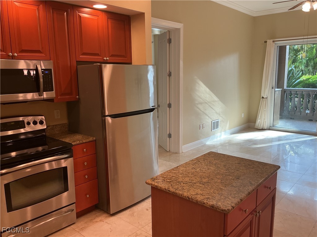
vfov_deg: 48.2
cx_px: 158
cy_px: 118
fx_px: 266
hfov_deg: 61.7
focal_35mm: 29
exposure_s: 1/60
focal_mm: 3
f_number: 1.8
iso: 40
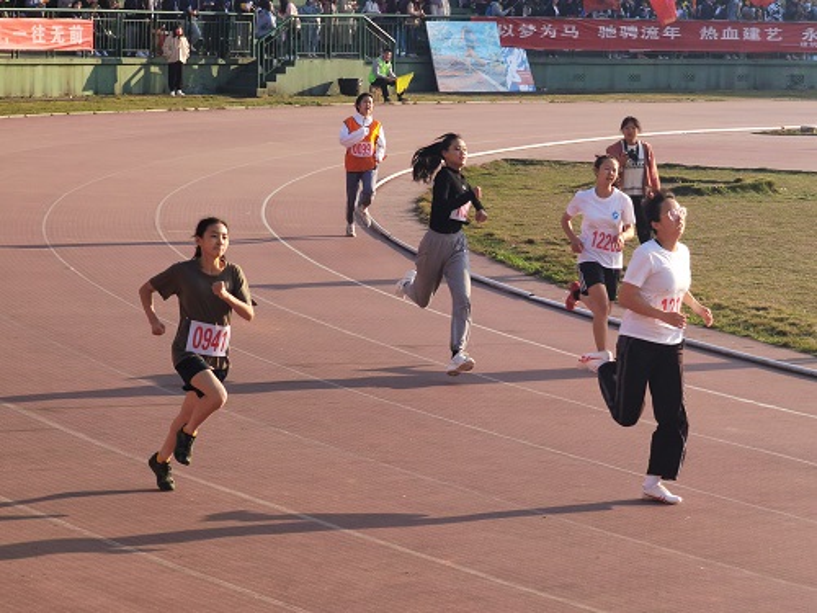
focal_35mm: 128
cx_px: 408
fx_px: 3021
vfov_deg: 11.6
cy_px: 306
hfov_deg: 15.4
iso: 125
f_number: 3.4
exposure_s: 1/900
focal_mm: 14.46
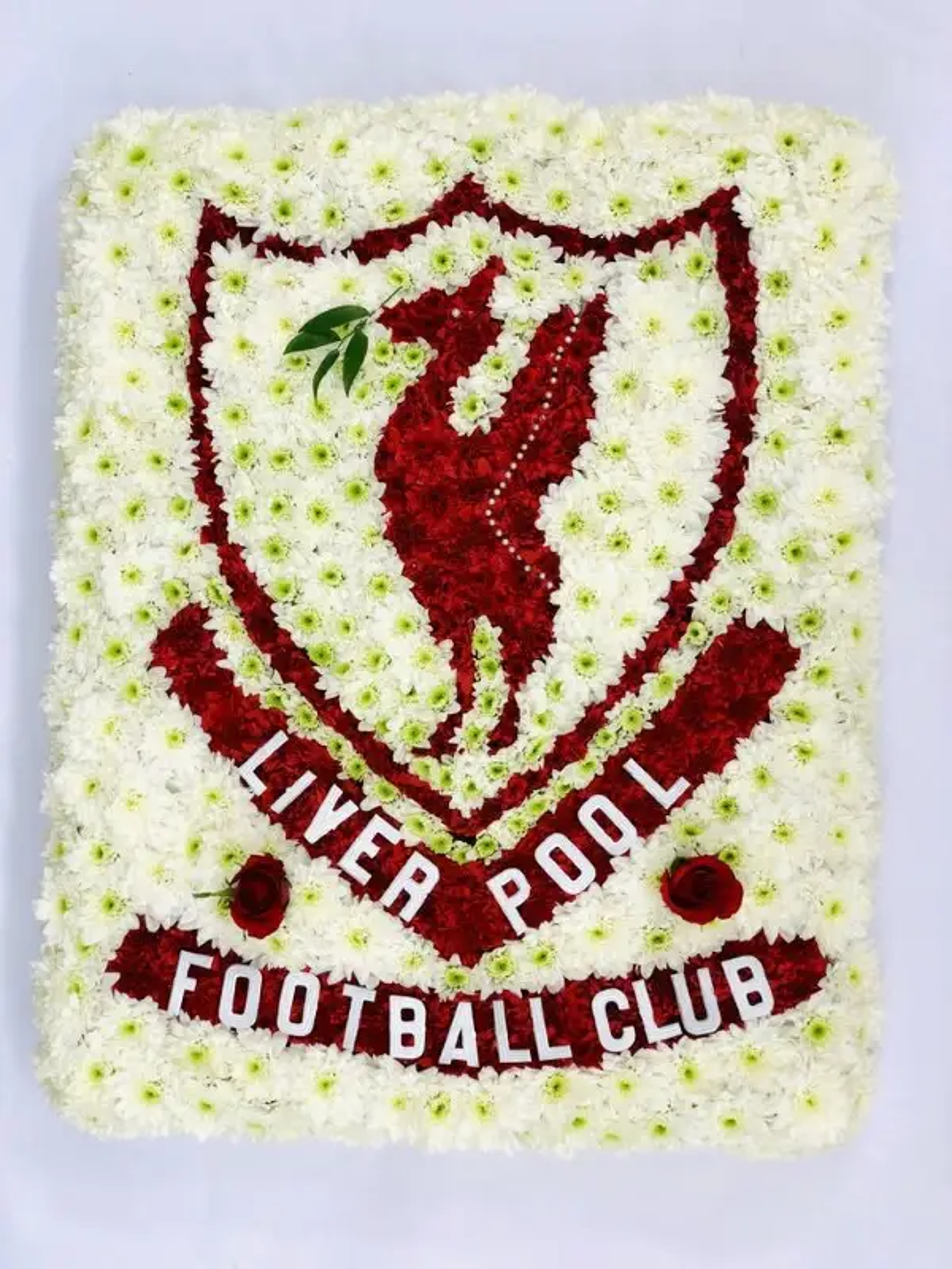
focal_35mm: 52
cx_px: 476
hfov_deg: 28.0
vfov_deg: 36.8
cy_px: 634
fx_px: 1907
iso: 50
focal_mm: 6
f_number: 2.4
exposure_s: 1/50
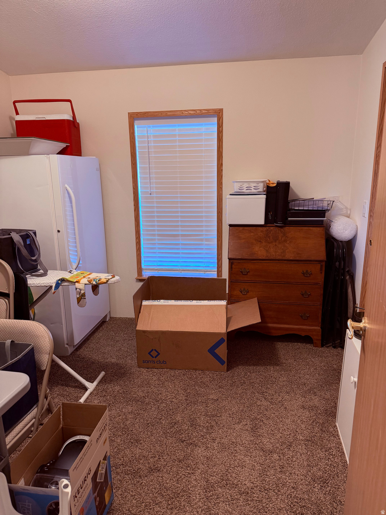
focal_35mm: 24
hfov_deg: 56.8
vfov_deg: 71.6
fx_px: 357
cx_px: 193
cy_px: 258
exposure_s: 1/60
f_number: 1.78
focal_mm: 6.76
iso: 250
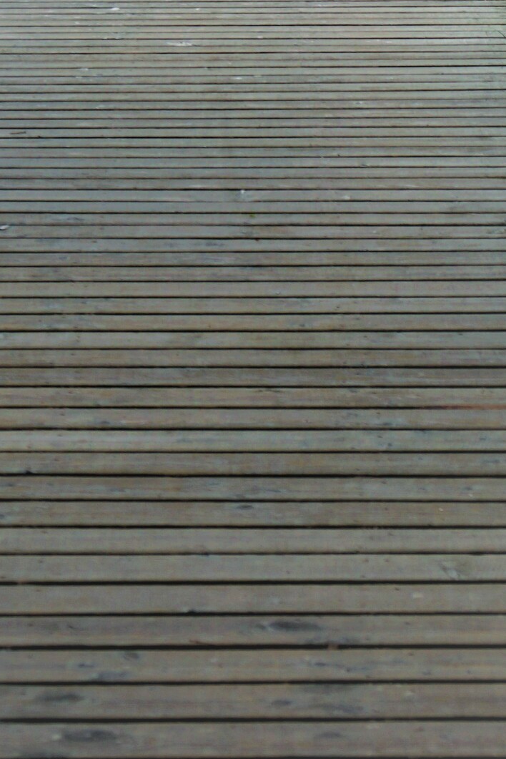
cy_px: 71
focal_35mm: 175
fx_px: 3688
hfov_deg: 7.8
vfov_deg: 11.7
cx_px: 170
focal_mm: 55
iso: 100
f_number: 5.6
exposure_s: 1/100
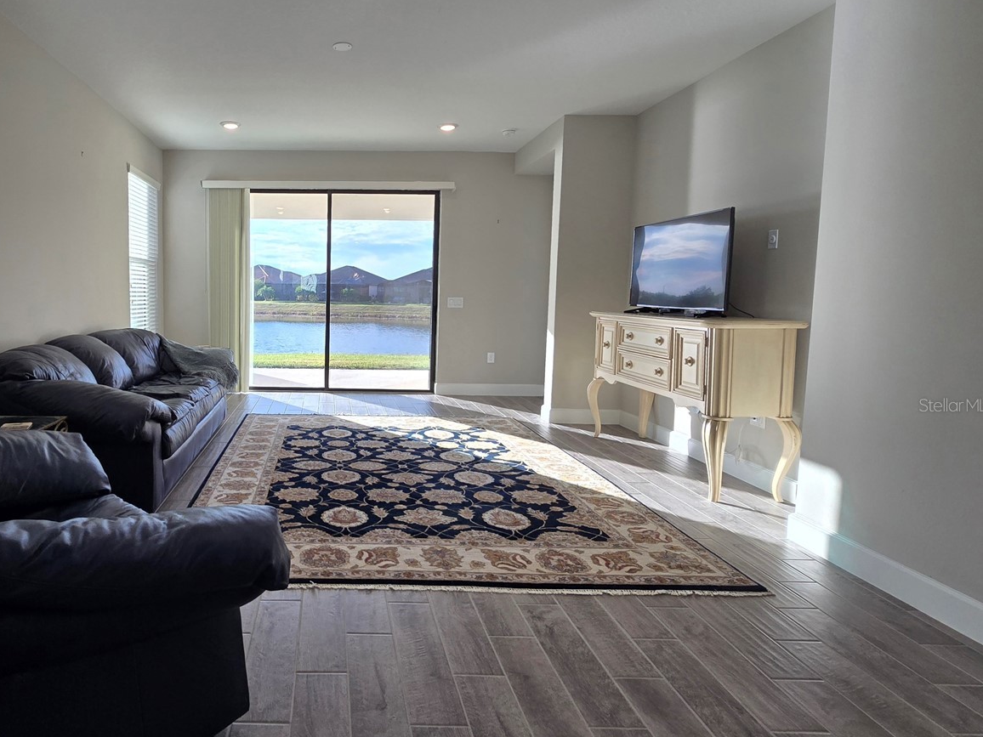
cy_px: 405
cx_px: 319
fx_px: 511
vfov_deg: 71.4
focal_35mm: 18
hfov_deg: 84.4
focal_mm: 2.2
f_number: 2.2
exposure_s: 1/294
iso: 50
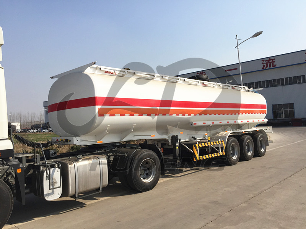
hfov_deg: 61.7
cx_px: 153
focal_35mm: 29
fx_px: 256
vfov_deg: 48.2
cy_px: 114
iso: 32
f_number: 2.2
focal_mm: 4.15
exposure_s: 1/3968
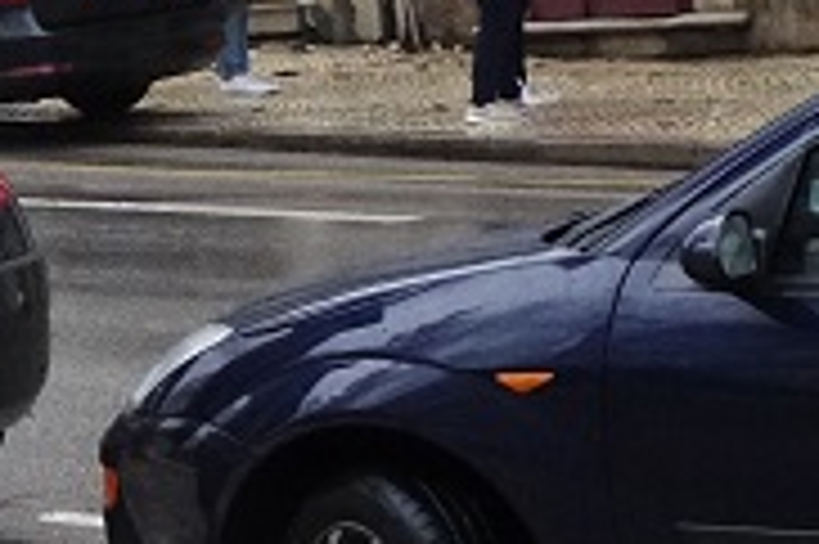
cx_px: -724
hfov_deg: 8.9
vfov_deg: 6.2
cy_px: -234
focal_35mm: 219
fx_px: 4978
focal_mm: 19.37
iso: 3200
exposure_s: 1/800
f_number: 4.5
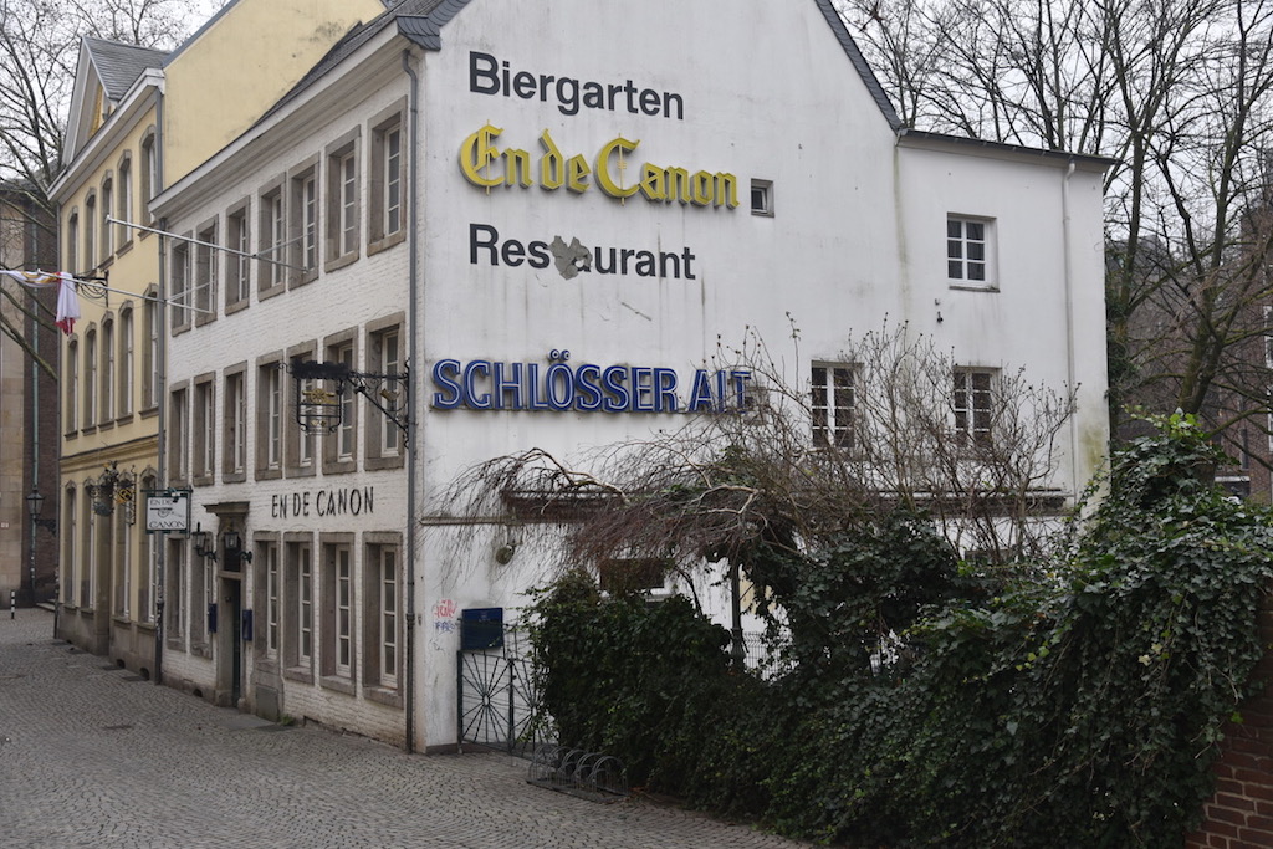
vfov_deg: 33.4
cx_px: 636
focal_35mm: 40
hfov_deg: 48.5
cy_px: 424
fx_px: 1415
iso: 400
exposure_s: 1/125
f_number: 5.6
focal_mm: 40
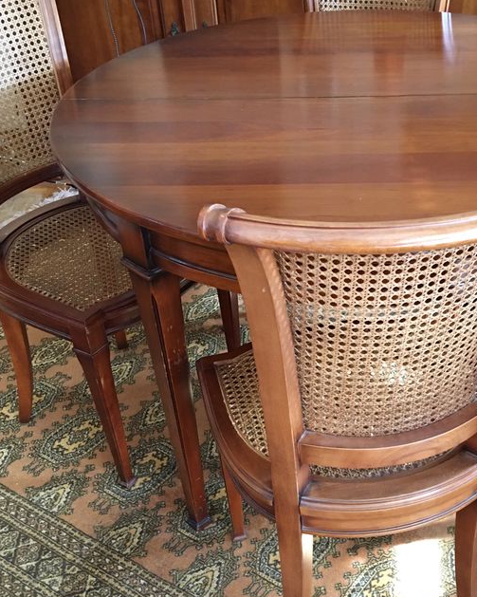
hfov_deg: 33.1
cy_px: 366
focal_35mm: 45
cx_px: 323
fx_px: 794
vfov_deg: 40.9
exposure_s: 1/10
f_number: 2.2
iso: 80
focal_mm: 4.15
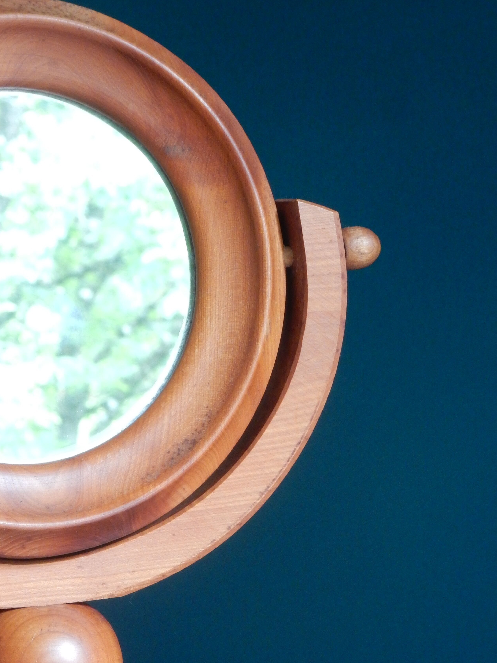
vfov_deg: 12.3
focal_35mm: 160
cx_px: 322
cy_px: 430
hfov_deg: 9.3
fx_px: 3063
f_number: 5.6
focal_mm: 20.9
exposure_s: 1/13
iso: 400
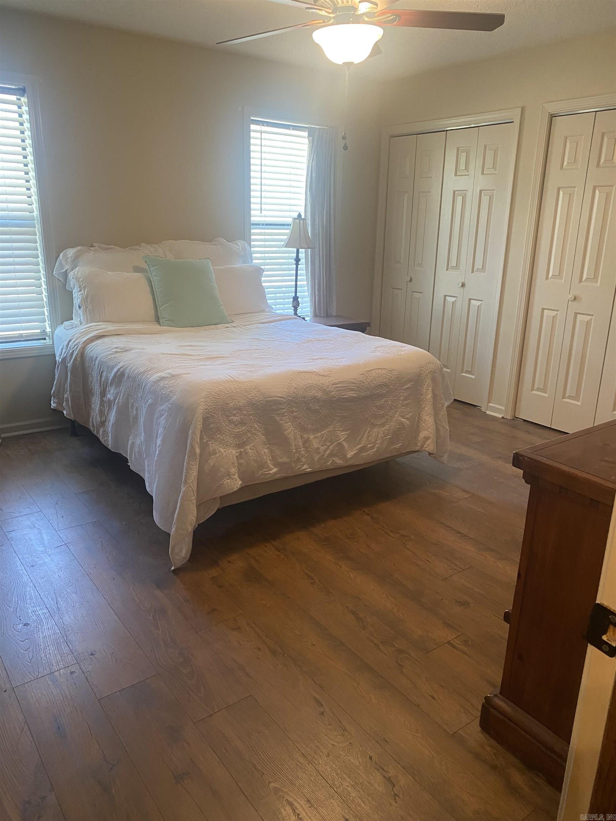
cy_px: 410
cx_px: 308
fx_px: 617
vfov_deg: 67.3
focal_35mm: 26
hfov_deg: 53.1
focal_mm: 4.25
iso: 320
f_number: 1.8
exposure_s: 1/60
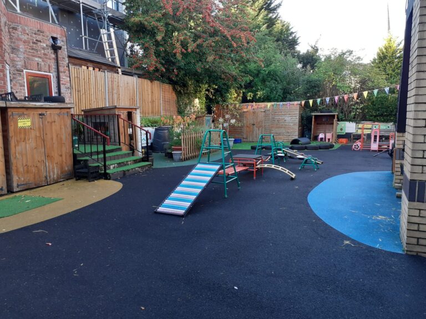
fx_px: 332
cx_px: 213
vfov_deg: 51.4
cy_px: 160
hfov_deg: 65.3
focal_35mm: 27
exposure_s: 1/50
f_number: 1.9
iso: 40
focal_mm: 3.6
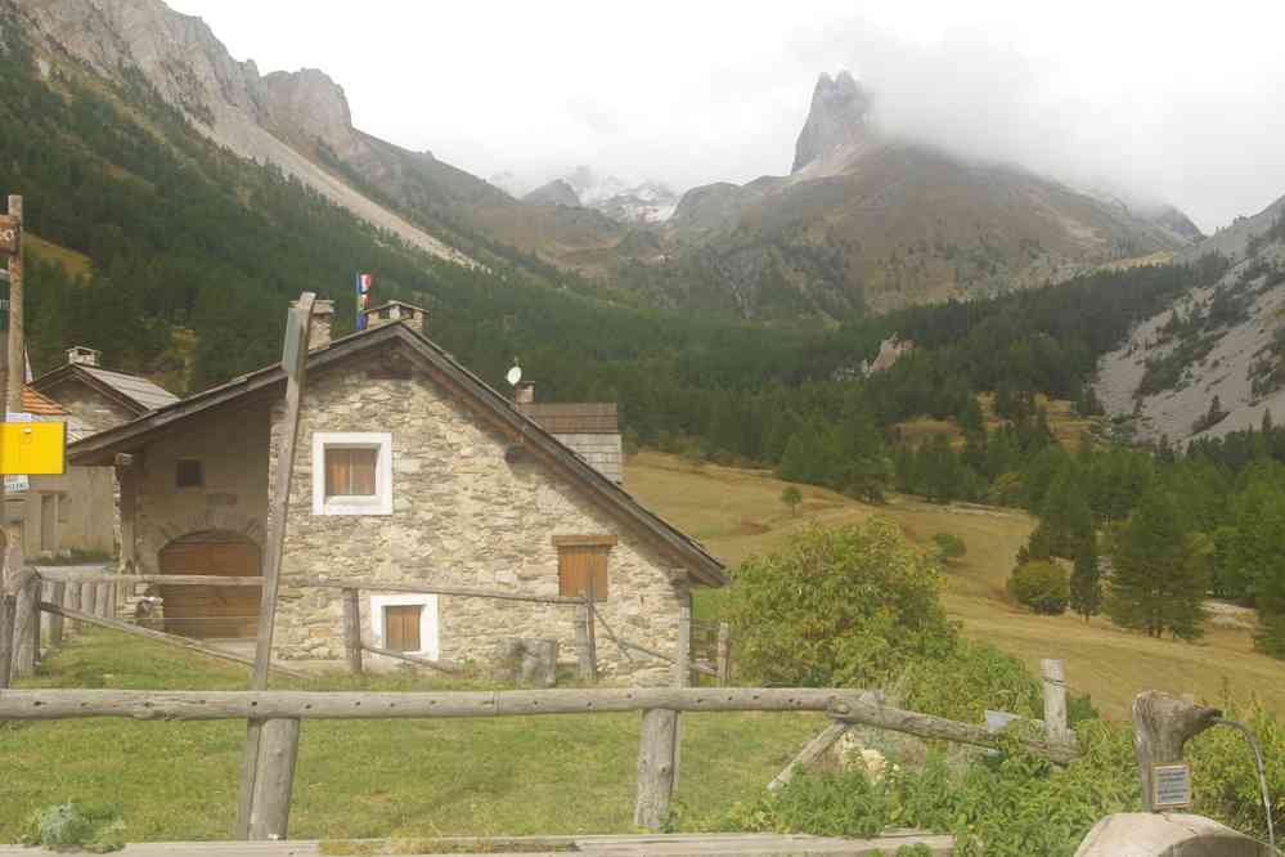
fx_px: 1499
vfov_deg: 31.9
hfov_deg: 46.4
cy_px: 428
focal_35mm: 42
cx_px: 642
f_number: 11
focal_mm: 28
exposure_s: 1/80
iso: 200
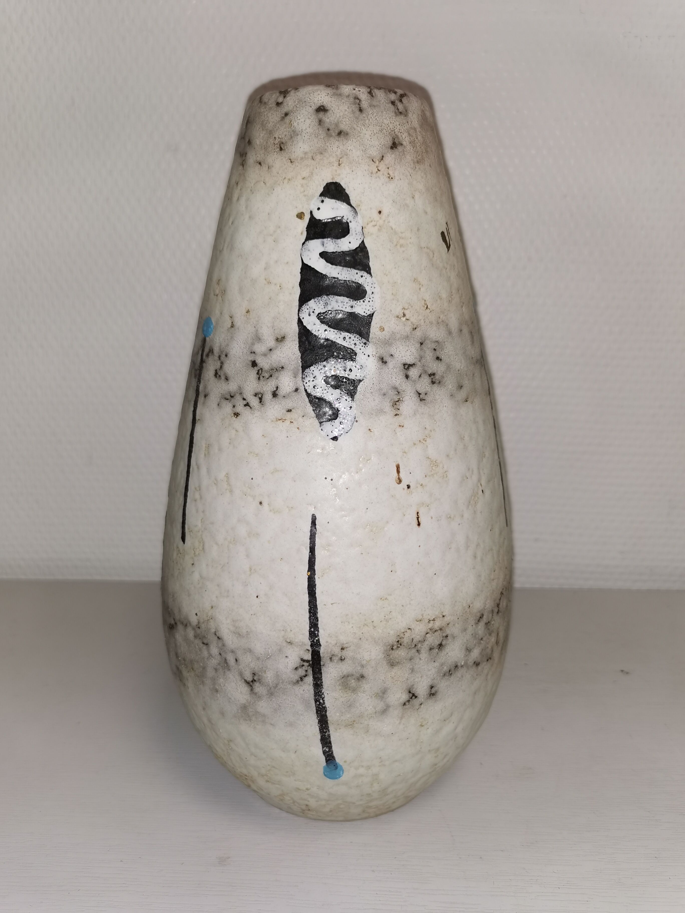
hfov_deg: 51.4
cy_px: 456
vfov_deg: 65.3
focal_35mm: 27
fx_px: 712
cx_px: 342
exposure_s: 1/122
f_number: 1.8
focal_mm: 5.58
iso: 50
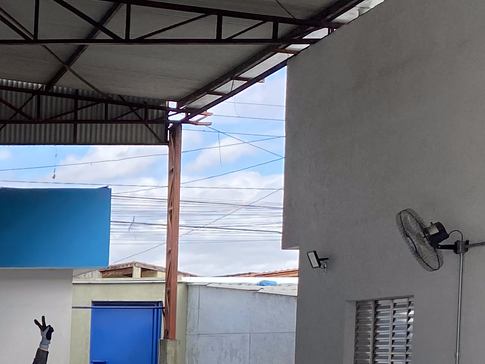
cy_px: 454
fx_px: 1289
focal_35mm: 92
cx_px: -250
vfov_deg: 15.4
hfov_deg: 18.7
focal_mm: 4.25
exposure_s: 1/719
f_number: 1.8
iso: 32
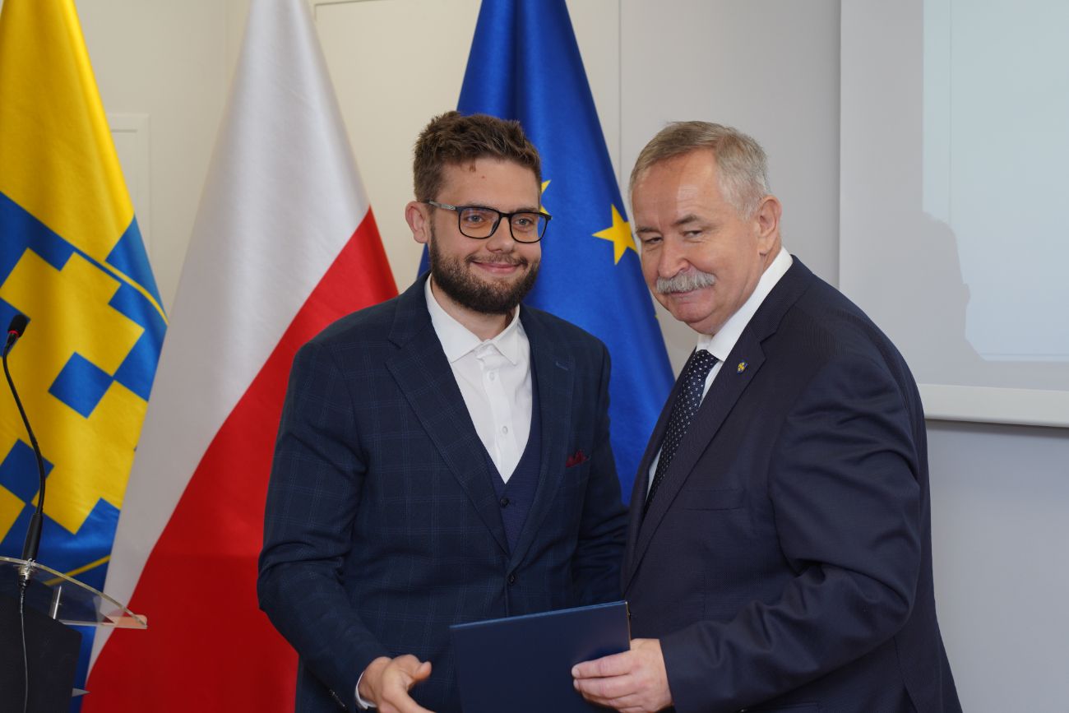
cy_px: 356
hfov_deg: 19.5
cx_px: 534
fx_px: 3118
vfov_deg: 13.0
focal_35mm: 105
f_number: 4
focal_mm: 105
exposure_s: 1/100
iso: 200
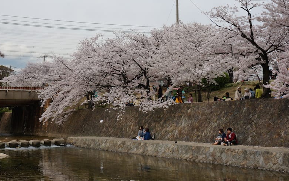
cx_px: 142
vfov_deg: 24.4
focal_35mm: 53
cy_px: 84
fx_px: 417
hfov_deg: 38.2
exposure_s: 1/100
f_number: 13
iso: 100
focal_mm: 34
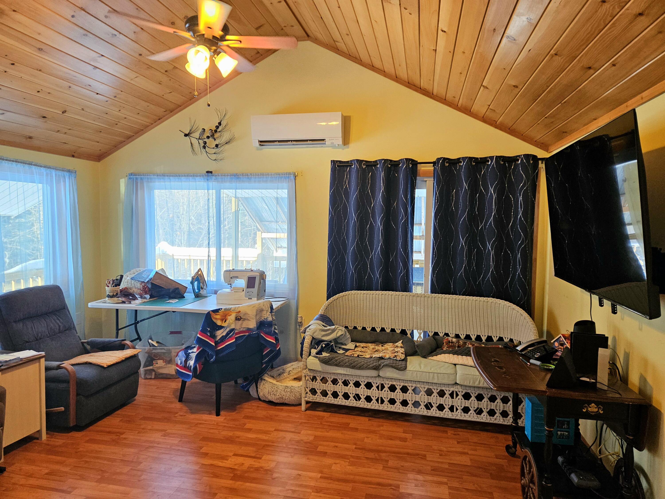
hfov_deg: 73.9
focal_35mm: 23
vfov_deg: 58.9
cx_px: 332
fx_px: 442
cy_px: 250
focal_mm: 5.4
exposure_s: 1/120
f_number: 1.8
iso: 400
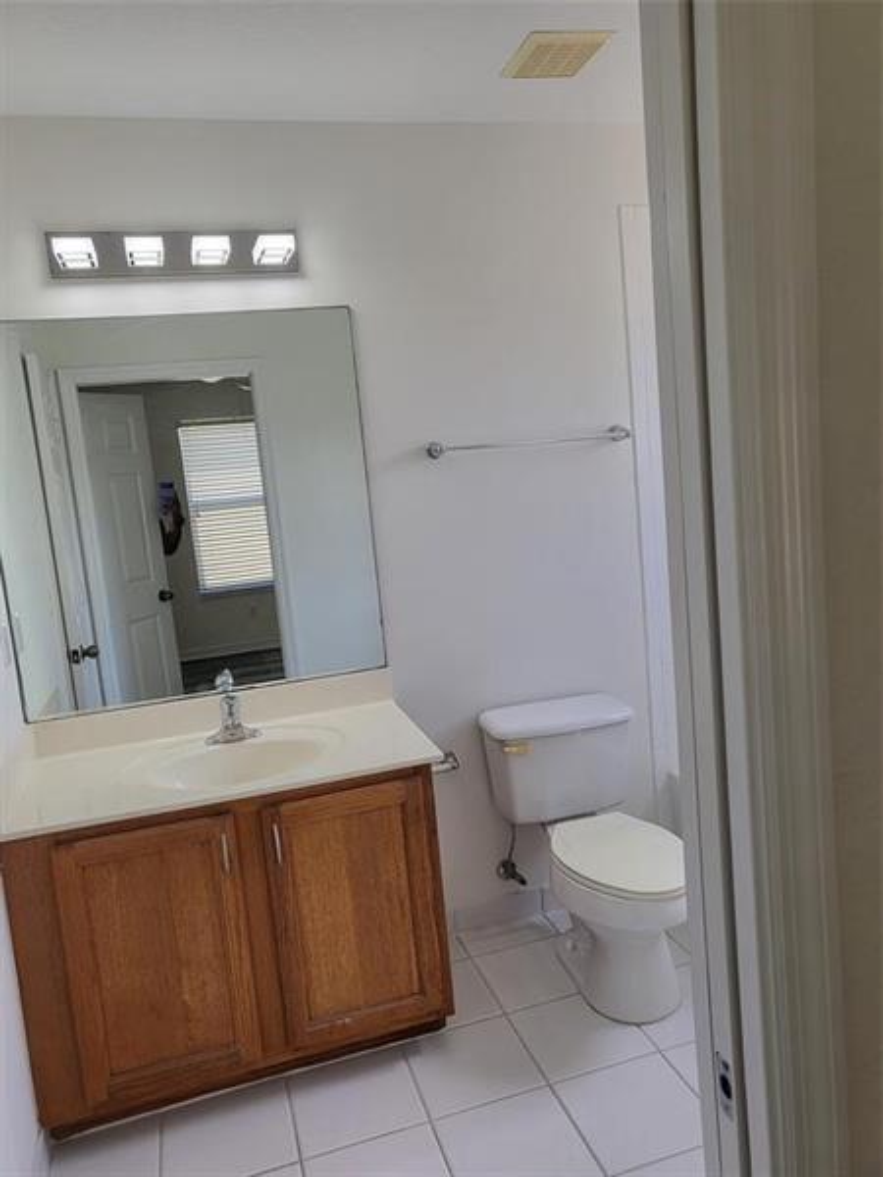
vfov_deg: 67.3
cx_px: 442
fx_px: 884
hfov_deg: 53.1
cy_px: 588
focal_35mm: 26
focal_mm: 4.25
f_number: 1.8
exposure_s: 1/154
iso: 50
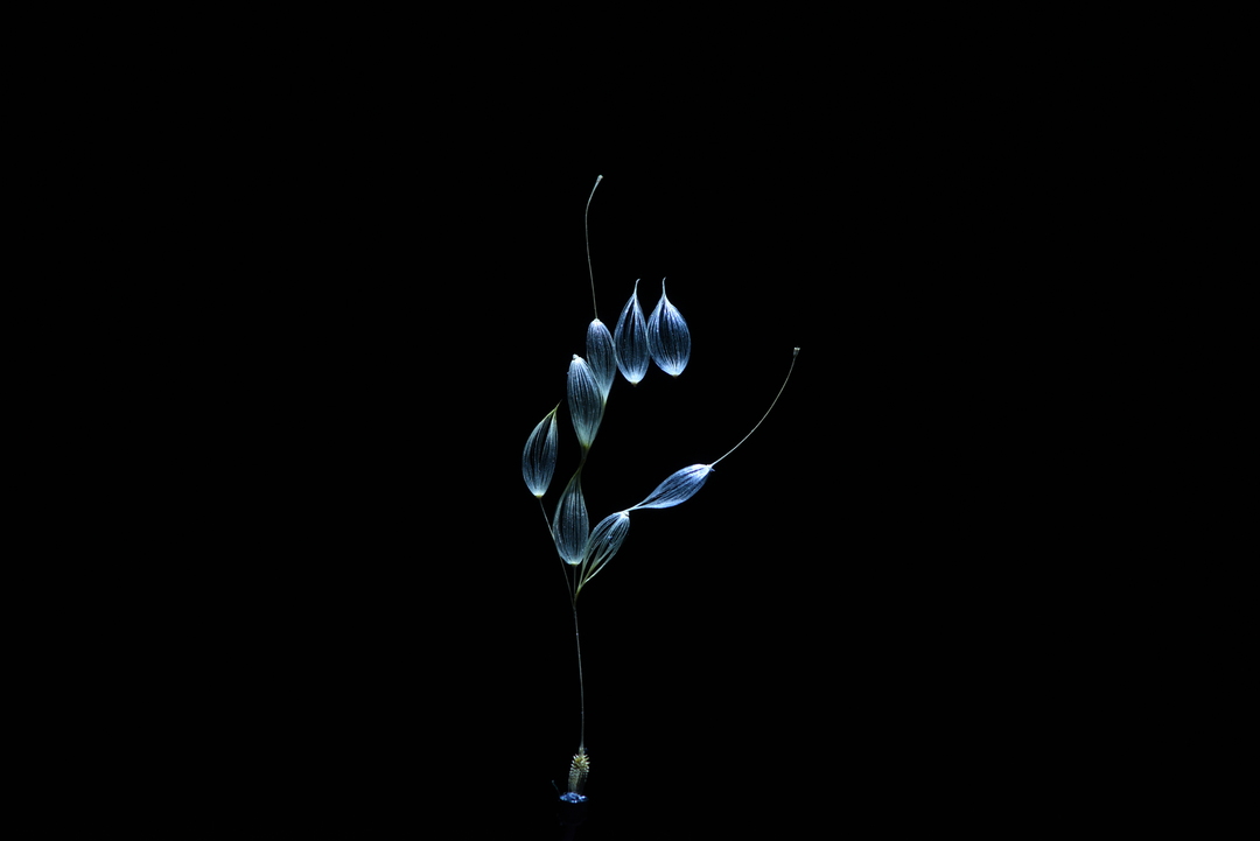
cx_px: 630
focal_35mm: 105
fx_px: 3676
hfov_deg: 19.4
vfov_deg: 13.1
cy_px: 420
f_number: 6.3
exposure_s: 1/1.6
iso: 640
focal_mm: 105
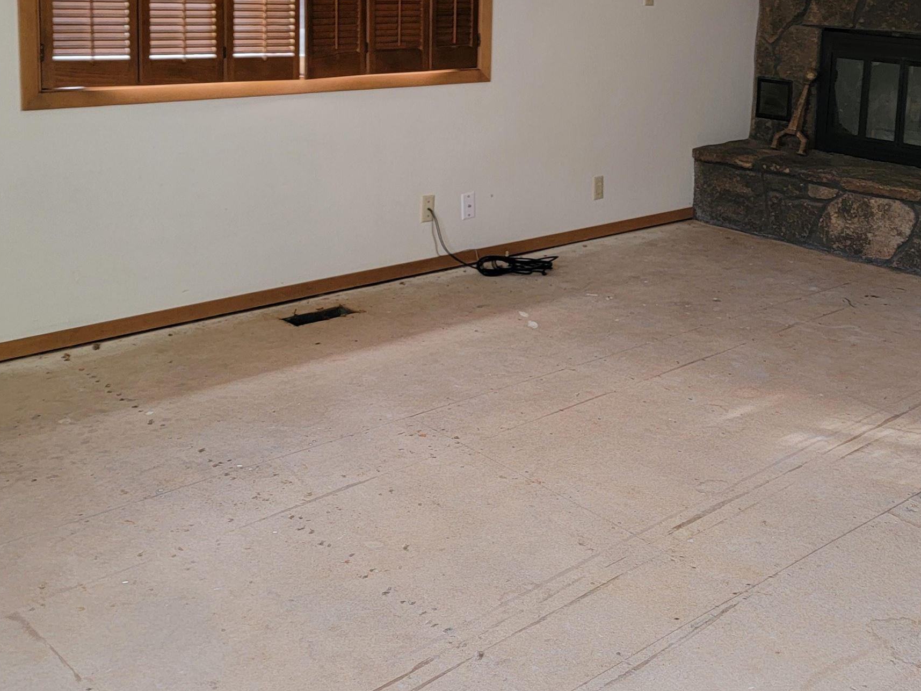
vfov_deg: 32.5
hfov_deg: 43.6
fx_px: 1144
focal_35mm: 43
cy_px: 123
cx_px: 568
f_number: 1.8
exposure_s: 1/40
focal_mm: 6.7
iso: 200
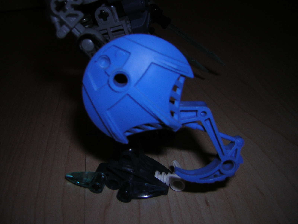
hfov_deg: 51.4
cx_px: 149
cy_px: 112
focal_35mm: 36
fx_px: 310
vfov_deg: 39.7
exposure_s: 1/60.1
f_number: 2.6
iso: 50
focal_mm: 4.7
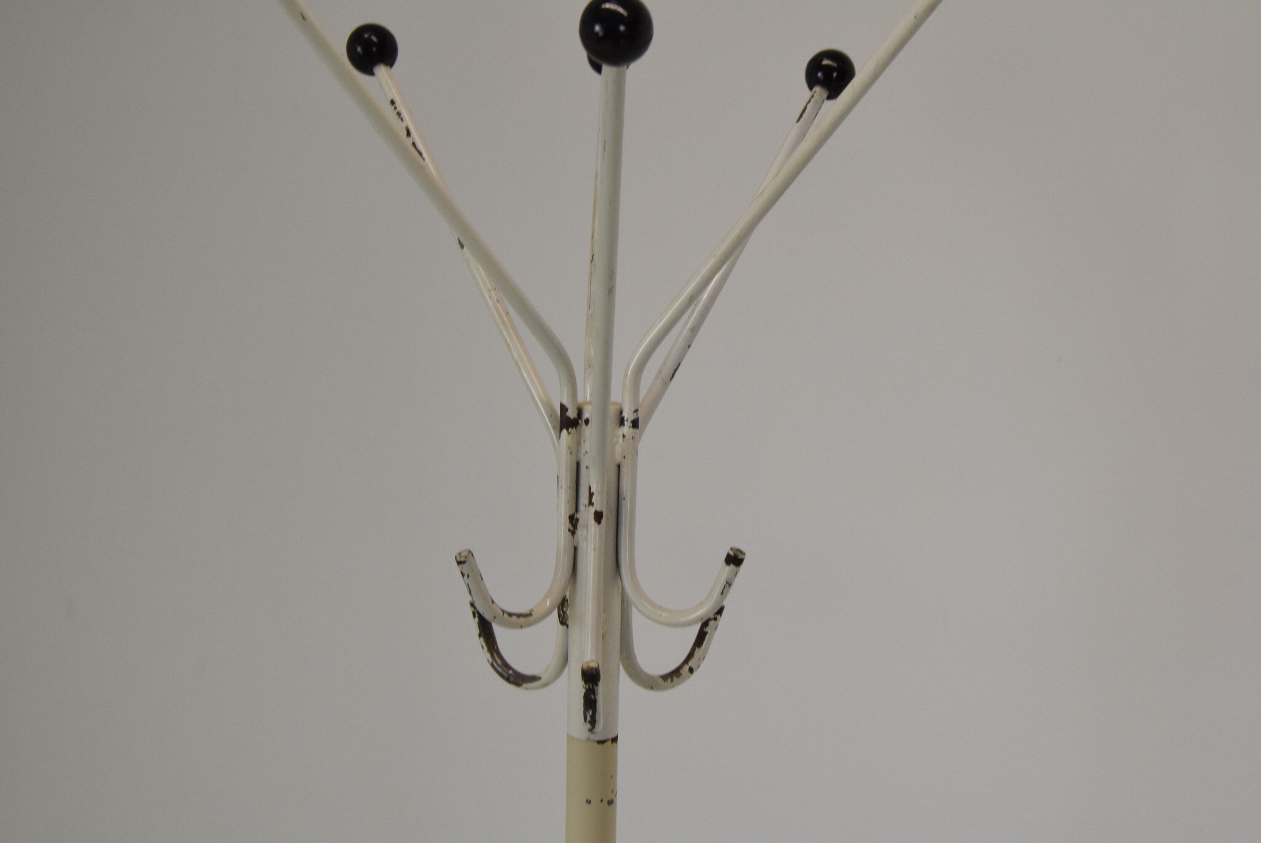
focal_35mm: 45
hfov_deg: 43.6
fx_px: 1577
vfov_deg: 29.9
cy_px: 422
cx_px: 630
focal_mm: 30
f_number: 9
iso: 1600
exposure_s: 1/320
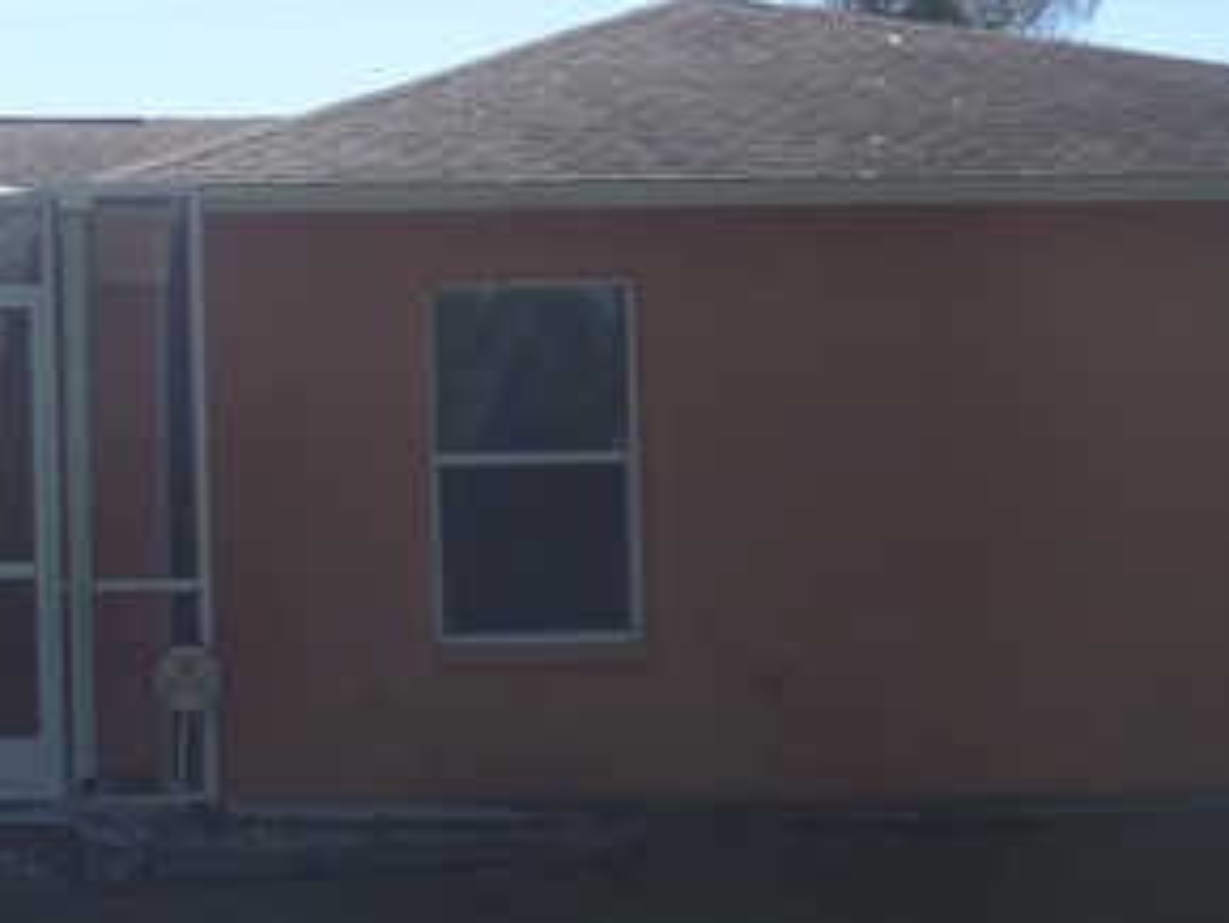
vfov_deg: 17.3
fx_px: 3019
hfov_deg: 21.2
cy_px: 676
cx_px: -306
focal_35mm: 85
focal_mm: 4.25
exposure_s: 1/1300
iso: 100
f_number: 3
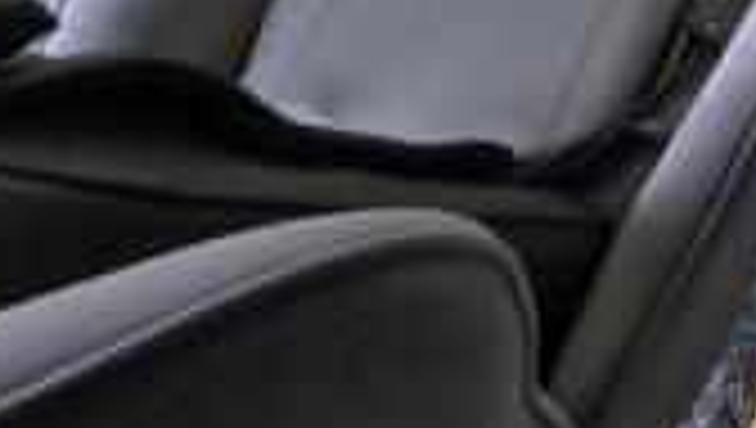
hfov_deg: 32.6
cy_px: -543
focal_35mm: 49
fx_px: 984
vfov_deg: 15.7
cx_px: 961
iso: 400
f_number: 1.9
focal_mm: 2.2
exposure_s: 1/50
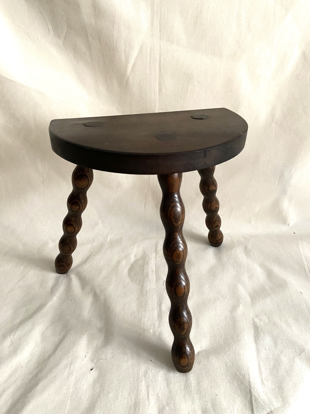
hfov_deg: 53.1
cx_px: 155
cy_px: 207
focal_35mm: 26
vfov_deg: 67.3
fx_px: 310
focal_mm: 4.25
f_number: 1.8
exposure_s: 1/30
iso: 1000
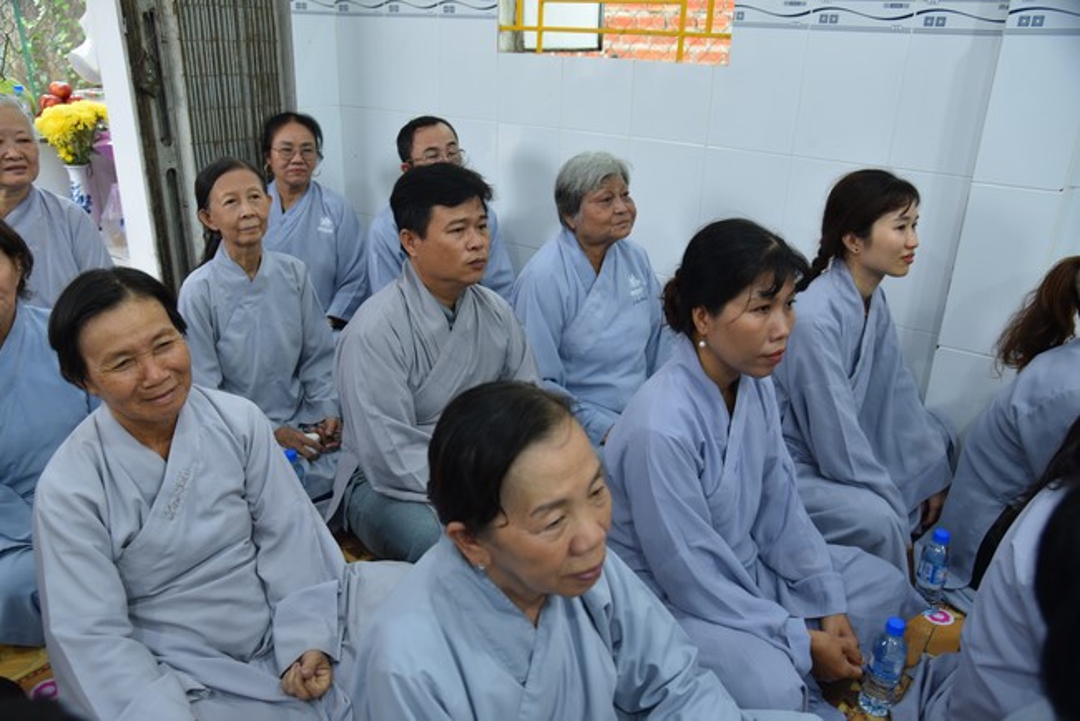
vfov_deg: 43.6
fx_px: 900
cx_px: 540
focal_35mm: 30
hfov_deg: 61.9
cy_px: 360
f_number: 4
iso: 560
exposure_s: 1/60
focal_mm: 30
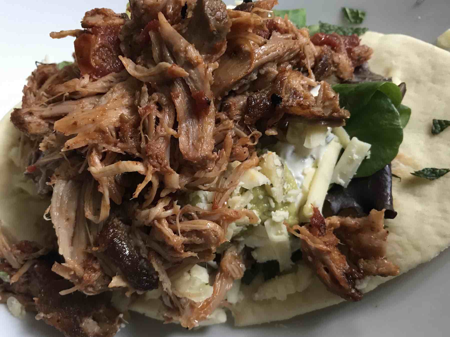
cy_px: 168
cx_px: 225
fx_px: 364
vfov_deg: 49.7
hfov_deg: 63.4
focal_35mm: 28
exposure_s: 1/16
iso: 100
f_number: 1.8
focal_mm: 3.99
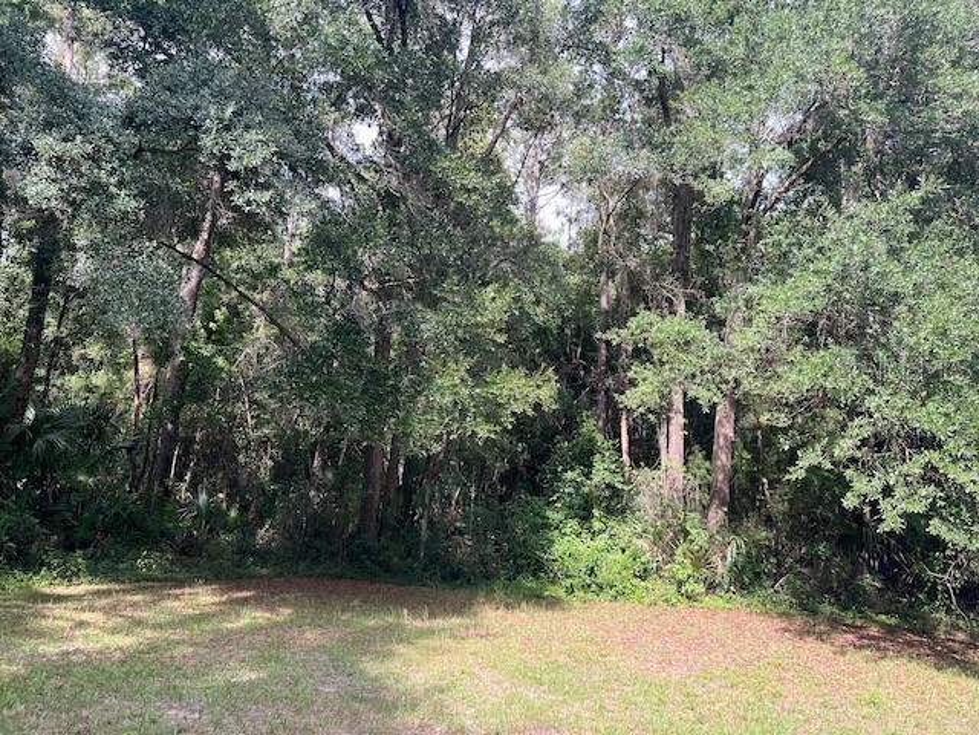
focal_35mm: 26
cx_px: 490
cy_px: 368
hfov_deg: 67.3
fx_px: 735
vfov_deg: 53.1
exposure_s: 1/488
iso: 50
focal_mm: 5.7
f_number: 1.5
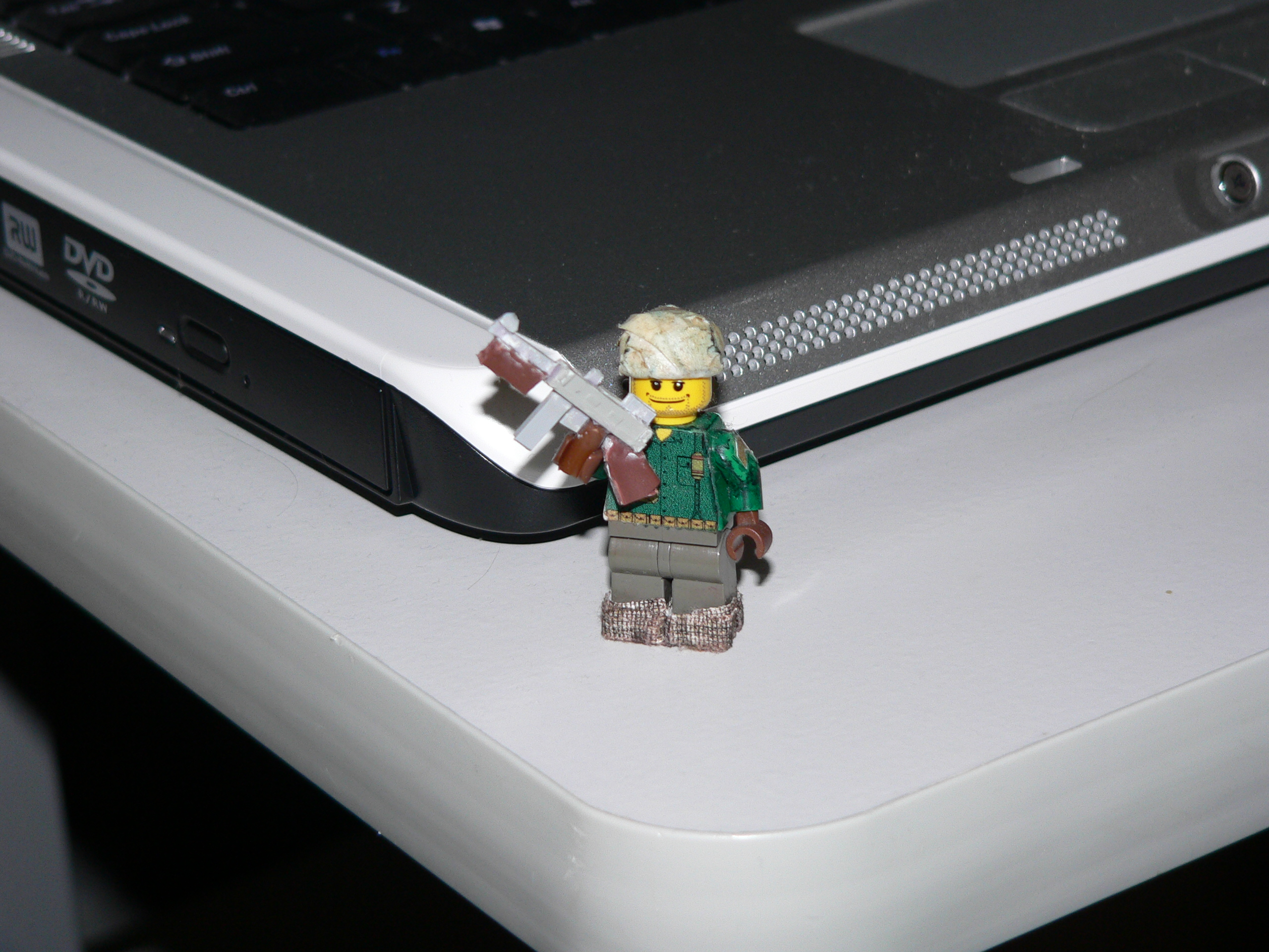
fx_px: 3556
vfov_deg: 15.2
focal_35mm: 97
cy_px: 476
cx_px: 634
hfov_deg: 20.2
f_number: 2.8
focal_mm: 16.2
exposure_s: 1/60
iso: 100
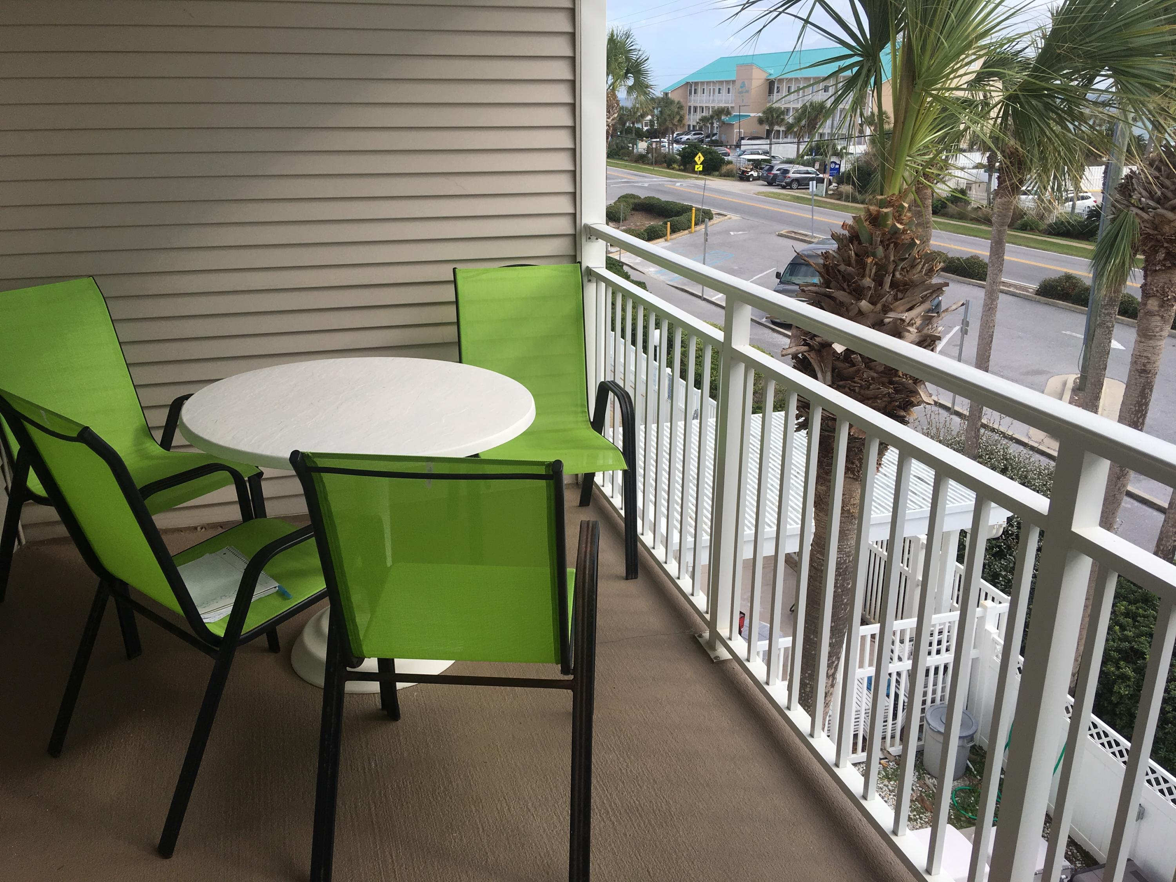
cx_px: 588
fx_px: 985
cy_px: 441
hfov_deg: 61.7
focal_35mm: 29
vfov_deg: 48.2
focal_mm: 4.15
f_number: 2.2
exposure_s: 1/680
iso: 25
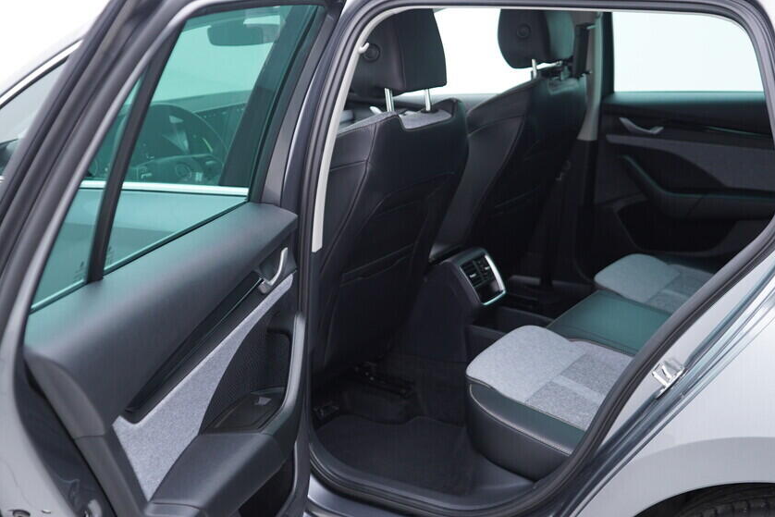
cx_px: 428
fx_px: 947
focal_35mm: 44
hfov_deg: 44.4
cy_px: 271
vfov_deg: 30.5
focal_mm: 24
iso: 200
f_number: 2.8
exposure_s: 1/40
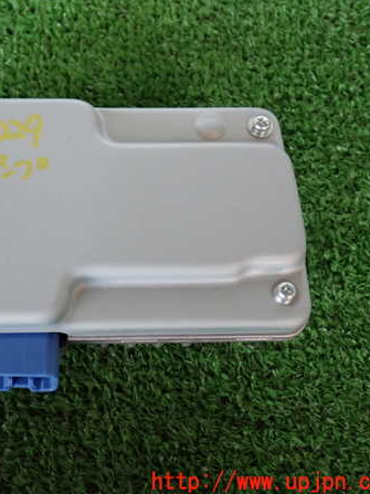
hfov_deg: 26.0
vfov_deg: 34.9
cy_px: 248
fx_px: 784
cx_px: 70
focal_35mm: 55
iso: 250
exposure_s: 1/40
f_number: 2.8
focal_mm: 7.31
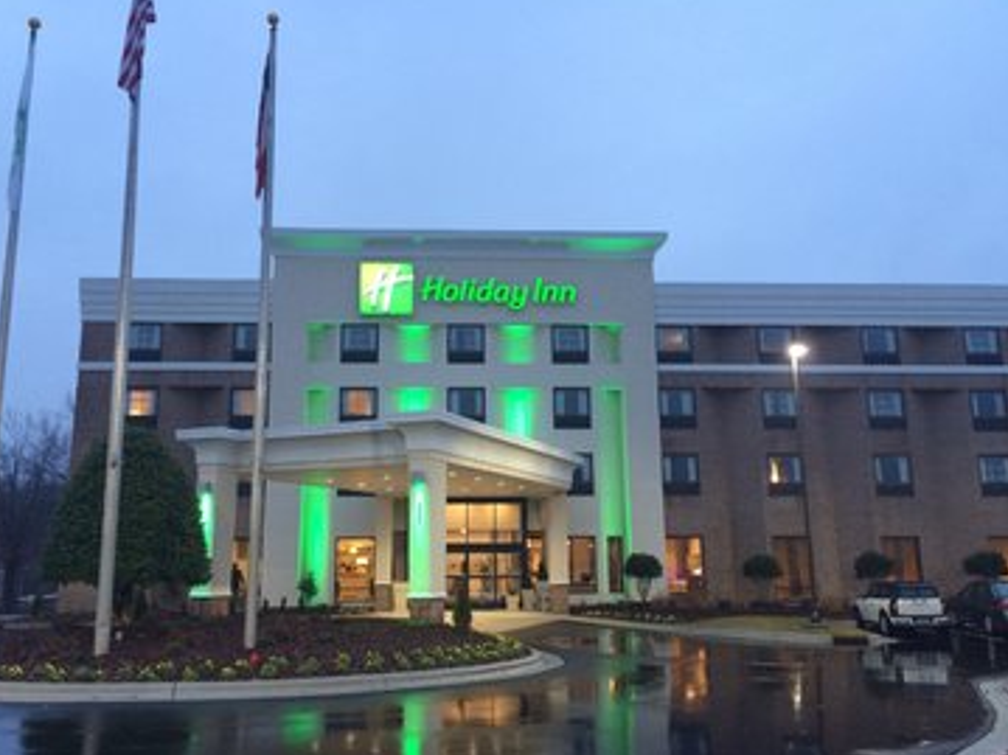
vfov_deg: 45.4
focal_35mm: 31
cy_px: 368
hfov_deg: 58.3
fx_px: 902
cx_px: 475
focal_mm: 4.15
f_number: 2.2
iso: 125
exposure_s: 1/30
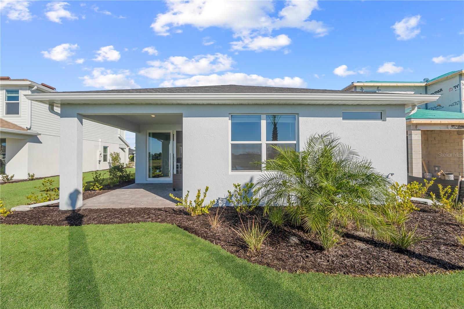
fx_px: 193
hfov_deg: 100.4
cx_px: 232
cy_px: 154
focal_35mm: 15
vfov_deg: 77.3
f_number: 4.5
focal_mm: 10
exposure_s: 1/250
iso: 100
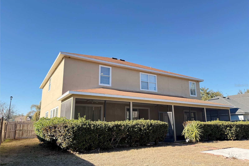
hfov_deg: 71.5
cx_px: 124
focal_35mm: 25
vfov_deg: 51.3
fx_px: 173
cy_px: 85
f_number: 1.78
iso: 80
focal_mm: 6.76
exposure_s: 1/722
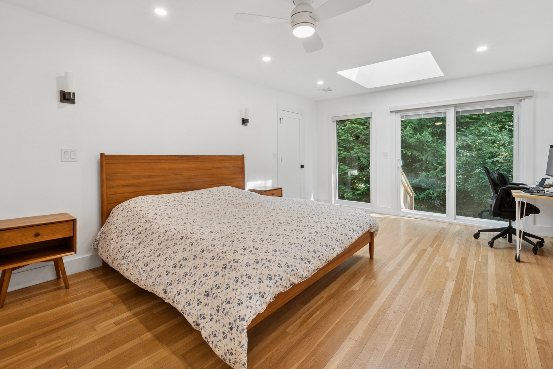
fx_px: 230
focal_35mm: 15
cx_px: 276
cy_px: 184
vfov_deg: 77.3
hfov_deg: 100.4
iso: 100
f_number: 11
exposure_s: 1/2
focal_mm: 10
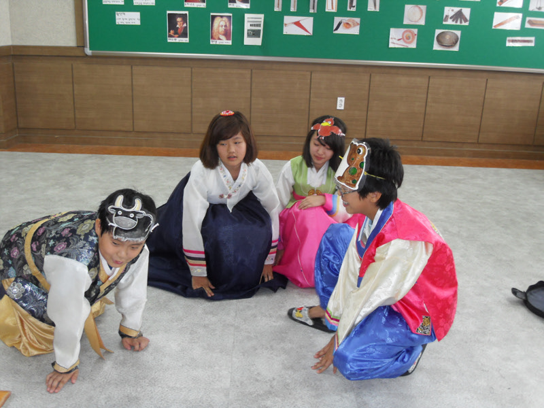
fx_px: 550
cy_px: 204
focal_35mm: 35
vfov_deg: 40.7
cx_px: 272
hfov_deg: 52.6
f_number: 3.2
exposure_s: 1/45
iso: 200
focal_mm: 7.5
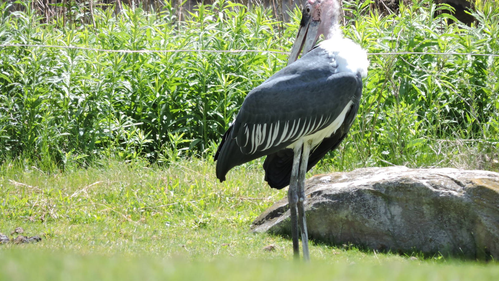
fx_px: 11553
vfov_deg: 1.4
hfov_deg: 2.5
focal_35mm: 873
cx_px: 249
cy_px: 145
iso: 220
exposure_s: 1/400
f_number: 5.2
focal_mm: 142.7
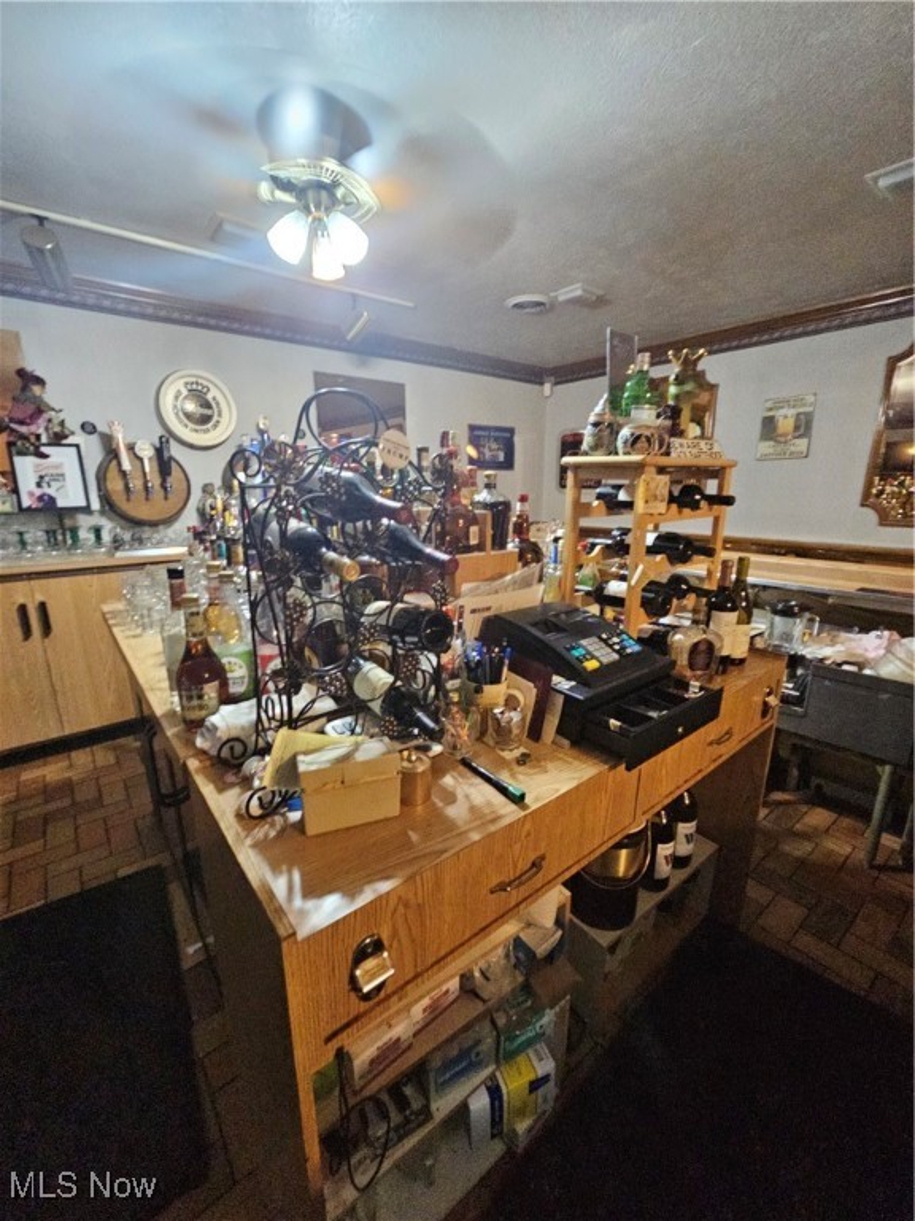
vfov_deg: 106.2
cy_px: 610
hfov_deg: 89.9
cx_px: 458
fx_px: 458
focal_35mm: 13
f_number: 2.2
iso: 640
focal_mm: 2.2
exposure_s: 1/24
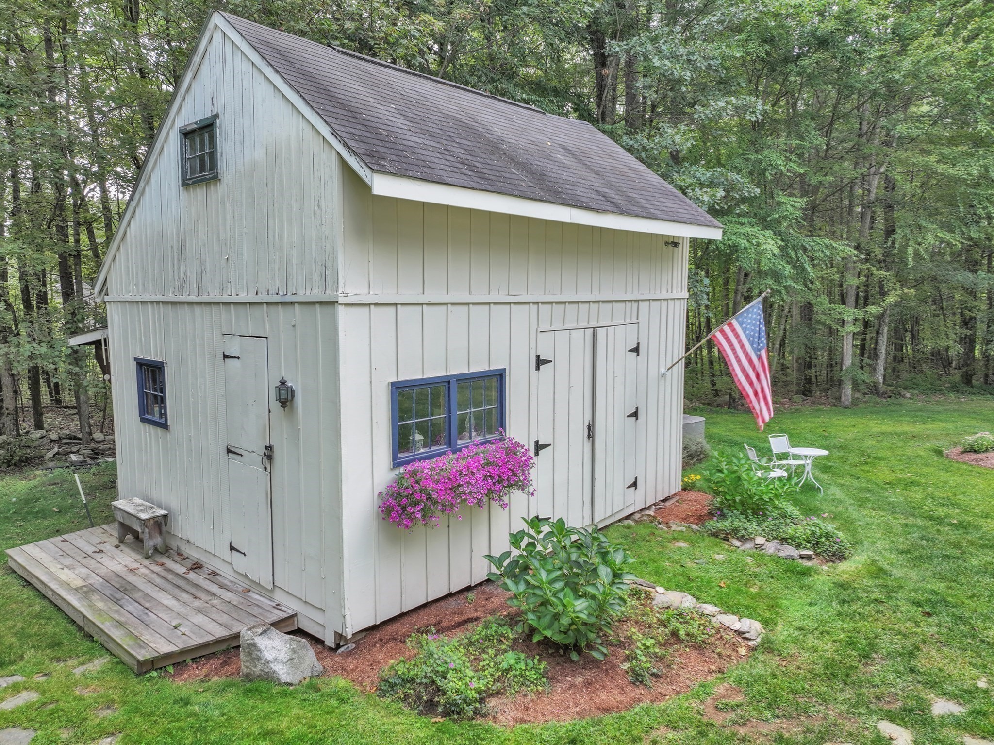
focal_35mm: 24
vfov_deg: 56.8
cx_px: 497
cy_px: 372
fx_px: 689
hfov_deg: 71.6
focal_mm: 12.29
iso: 120
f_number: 2.8
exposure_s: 1/15
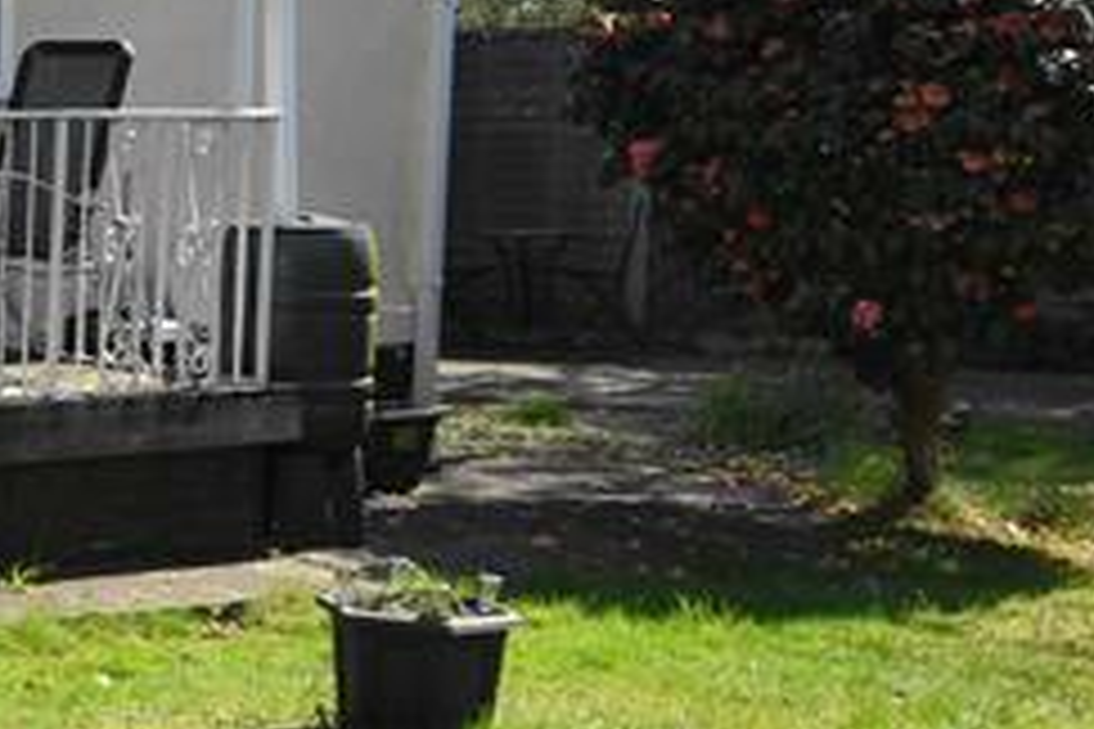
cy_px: 326
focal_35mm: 82
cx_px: -837
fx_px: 2495
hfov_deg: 19.2
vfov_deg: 16.6
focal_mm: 13
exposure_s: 1/250
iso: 125
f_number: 8
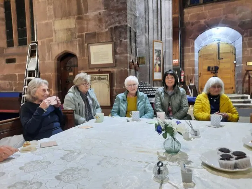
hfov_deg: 69.4
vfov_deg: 54.9
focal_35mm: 25
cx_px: 126
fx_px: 182
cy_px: 94
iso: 1000
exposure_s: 1/20
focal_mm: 4.6
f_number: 2
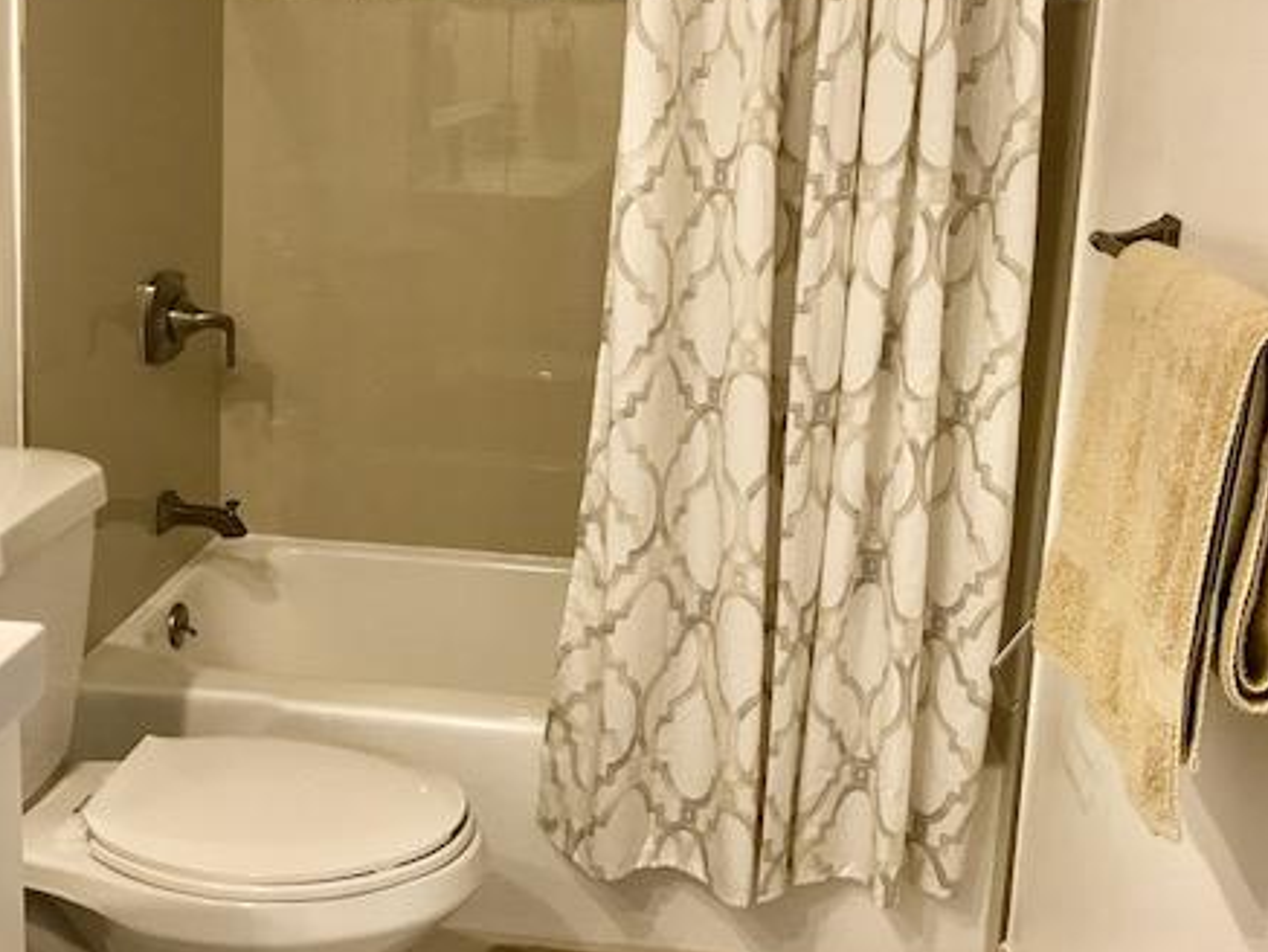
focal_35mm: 41
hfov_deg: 45.7
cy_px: 282
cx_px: 551
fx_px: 1502
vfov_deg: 34.7
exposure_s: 1/24
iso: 40
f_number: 1.8
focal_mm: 3.99
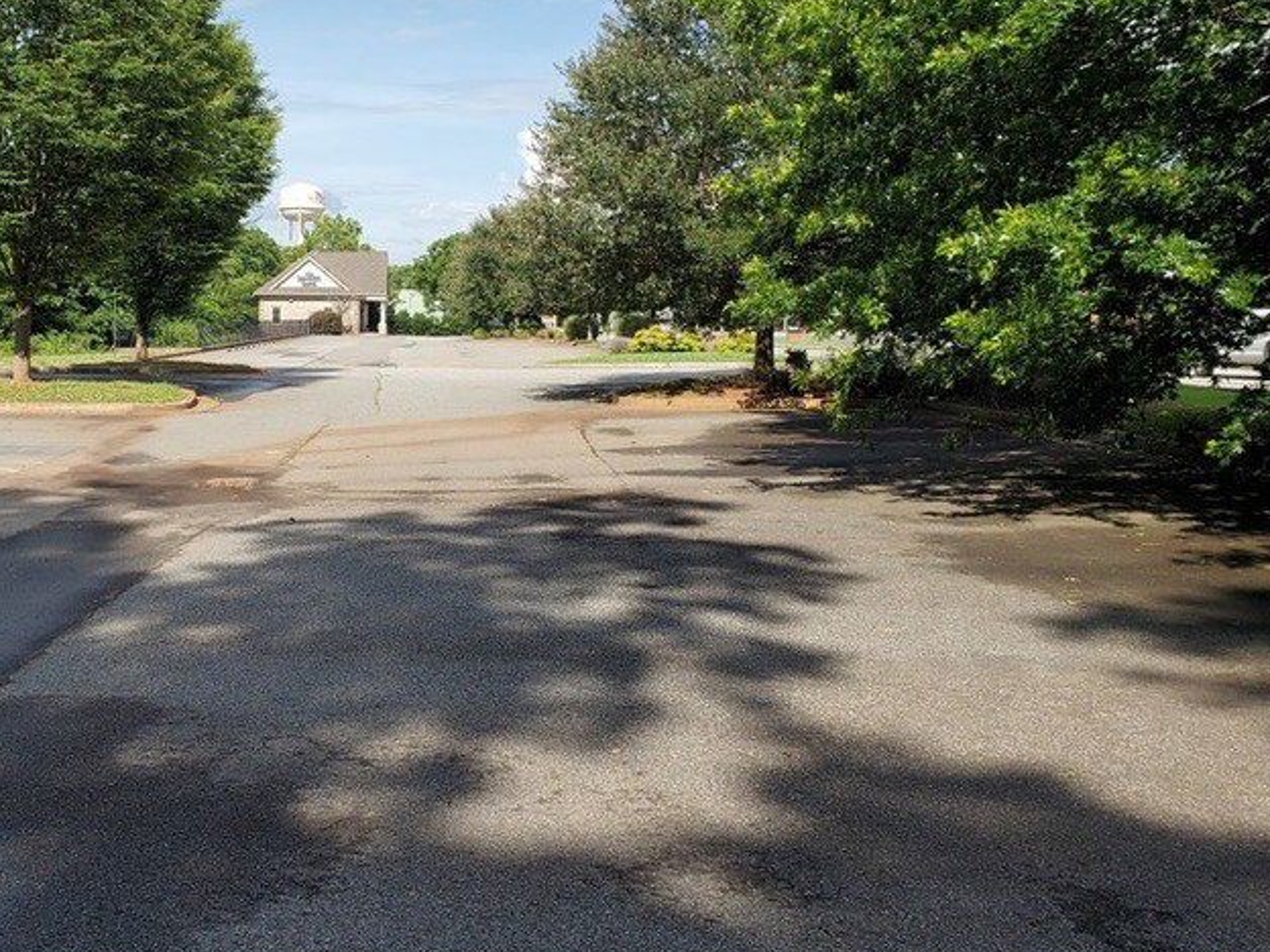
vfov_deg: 35.6
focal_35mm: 40
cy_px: 305
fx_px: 1468
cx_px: 356
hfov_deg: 45.6
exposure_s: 1/1222
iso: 50
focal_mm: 4.3
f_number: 2.4
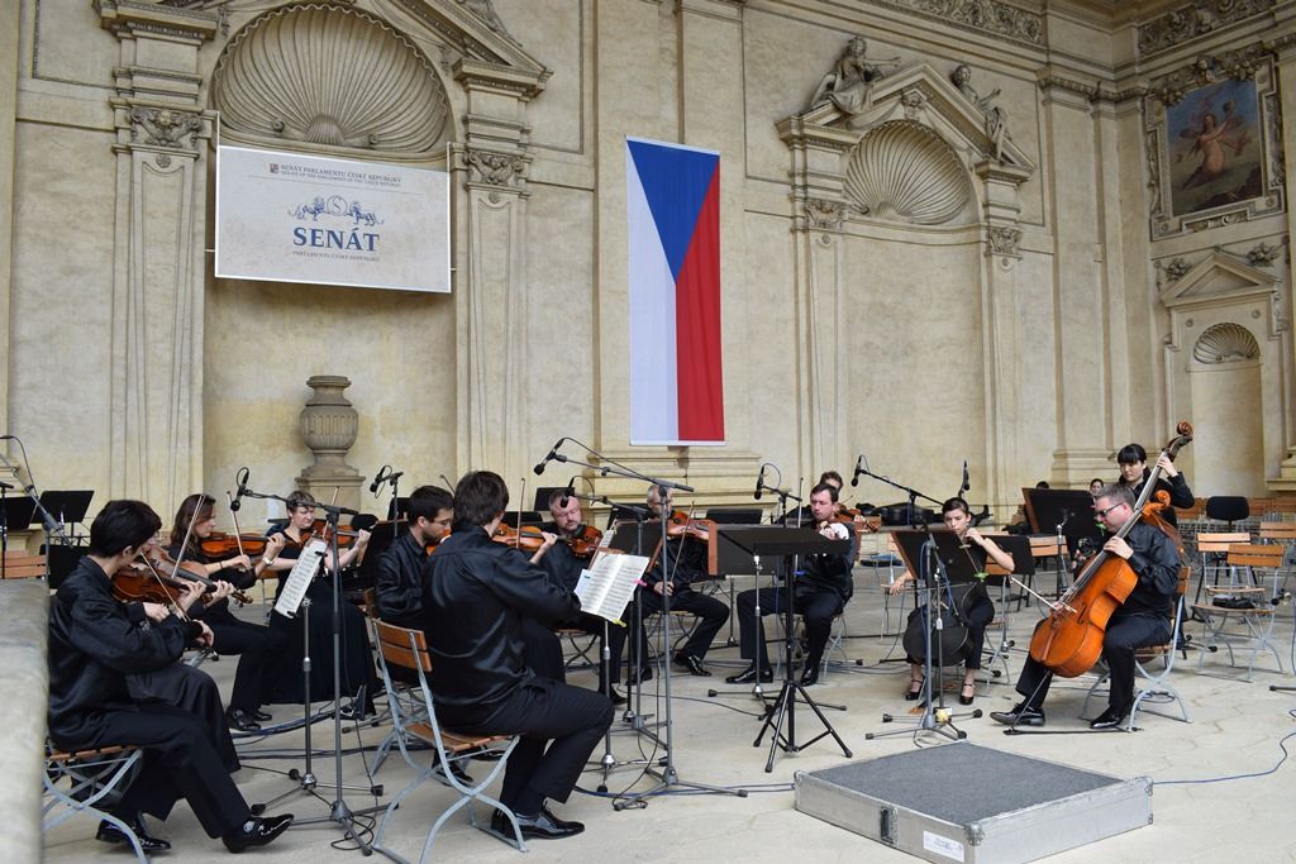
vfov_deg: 43.6
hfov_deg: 61.9
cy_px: 432
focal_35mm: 30
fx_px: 1080
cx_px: 648
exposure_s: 1/250
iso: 200
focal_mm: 20
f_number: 8
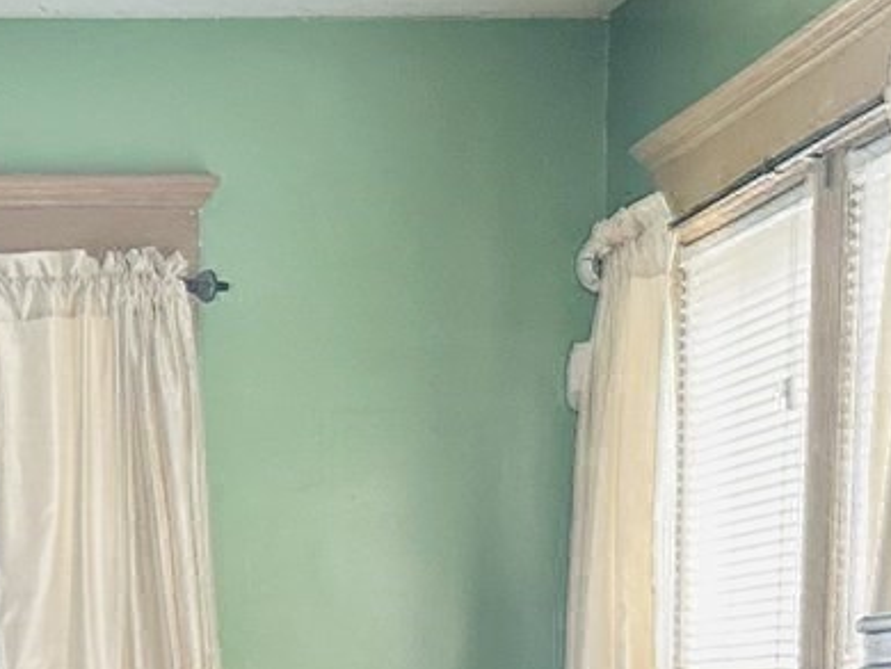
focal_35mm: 126
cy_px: 1233
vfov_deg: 11.0
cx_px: 78
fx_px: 3245
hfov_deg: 15.4
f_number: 1.78
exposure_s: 1/60
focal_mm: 6.86
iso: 400
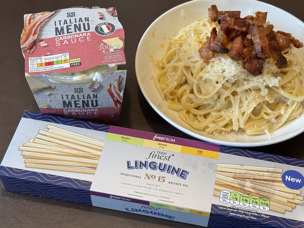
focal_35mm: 59
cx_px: 169
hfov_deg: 32.7
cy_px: 108
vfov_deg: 24.8
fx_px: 518
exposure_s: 1/50
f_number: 1.78
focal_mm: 6.76
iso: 160
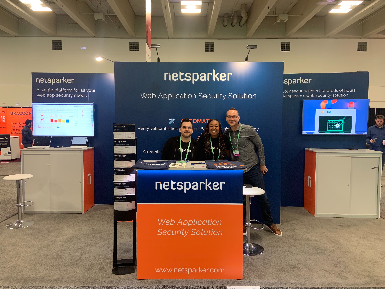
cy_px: 144
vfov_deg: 53.1
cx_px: 192
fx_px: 289
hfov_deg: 67.3
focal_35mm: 26
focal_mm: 4.25
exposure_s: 1/60
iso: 200
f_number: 1.8
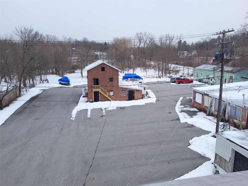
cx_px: 124
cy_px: 93
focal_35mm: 26
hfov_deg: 67.3
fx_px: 186
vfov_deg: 53.1
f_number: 1.8
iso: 40
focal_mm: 5.4
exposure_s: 1/541
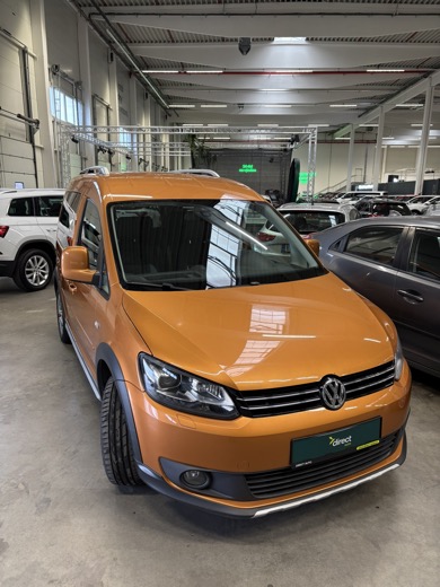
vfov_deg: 67.3
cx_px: 220
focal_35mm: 26
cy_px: 294
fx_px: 441
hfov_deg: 53.1
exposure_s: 1/81
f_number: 1.6
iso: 125
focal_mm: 5.96
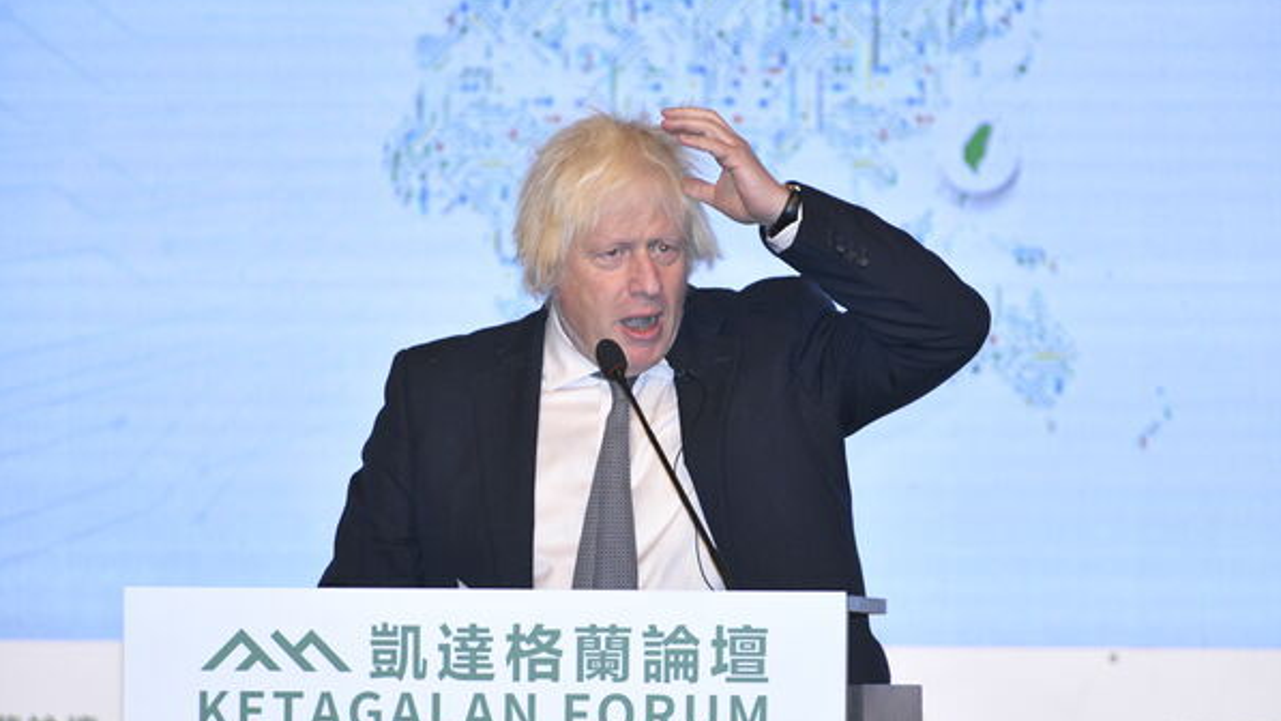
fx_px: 14302
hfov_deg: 5.1
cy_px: 386
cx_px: 639
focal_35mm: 421
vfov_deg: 2.9
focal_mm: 400
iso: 4000
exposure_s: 1/250
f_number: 5.6
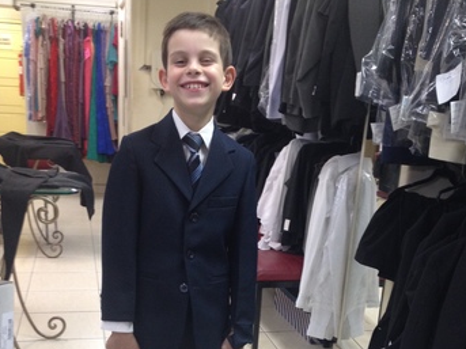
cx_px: 226
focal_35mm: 49
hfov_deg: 38.9
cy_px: 300
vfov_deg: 28.7
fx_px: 659
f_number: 2.4
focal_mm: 4.28
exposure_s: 1/20
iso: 125
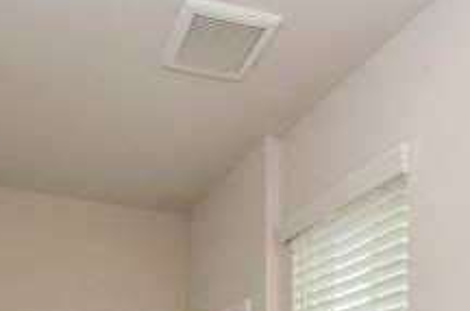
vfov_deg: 26.0
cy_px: 414
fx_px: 560
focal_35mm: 43
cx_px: 178
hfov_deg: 45.2
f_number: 10
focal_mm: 16
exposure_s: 1/6
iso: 100
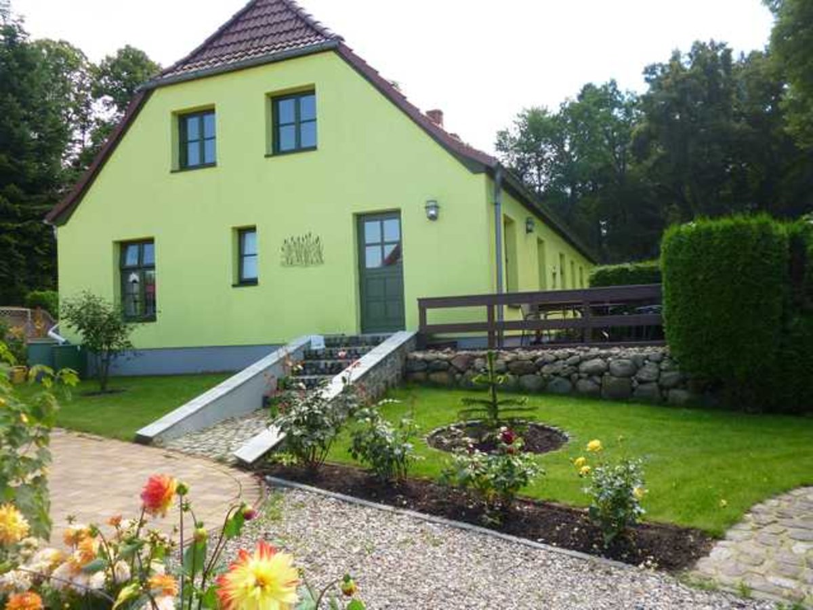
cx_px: 406
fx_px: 658
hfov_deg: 63.4
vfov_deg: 49.7
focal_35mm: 28
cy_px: 305
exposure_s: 1/250
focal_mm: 5
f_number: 3.1
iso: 100
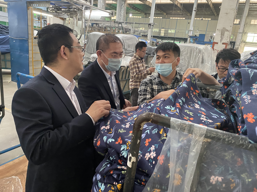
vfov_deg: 53.1
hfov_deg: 67.3
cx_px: 128
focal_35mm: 26
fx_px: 193
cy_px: 96
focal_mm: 4.25
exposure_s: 1/40
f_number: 1.8
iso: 640
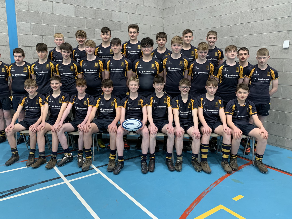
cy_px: 105
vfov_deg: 49.7
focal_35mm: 28
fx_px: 236
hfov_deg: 63.4
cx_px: 137
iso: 160
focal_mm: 4.25
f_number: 1.8
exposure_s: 1/60
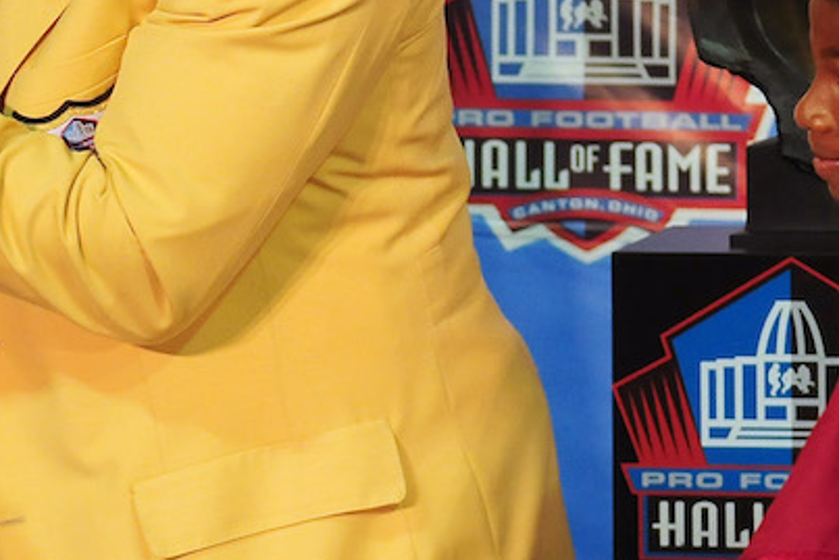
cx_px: 239
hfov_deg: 8.4
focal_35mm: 245
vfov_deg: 5.6
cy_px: 206
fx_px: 5723
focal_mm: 55
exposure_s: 1/125
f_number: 5.6
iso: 800
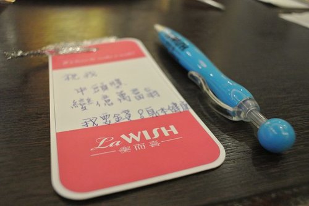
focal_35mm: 27
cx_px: 154
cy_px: 103
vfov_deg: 48.0
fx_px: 232
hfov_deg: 67.4
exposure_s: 1/125
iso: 1000
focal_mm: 10
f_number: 2.8
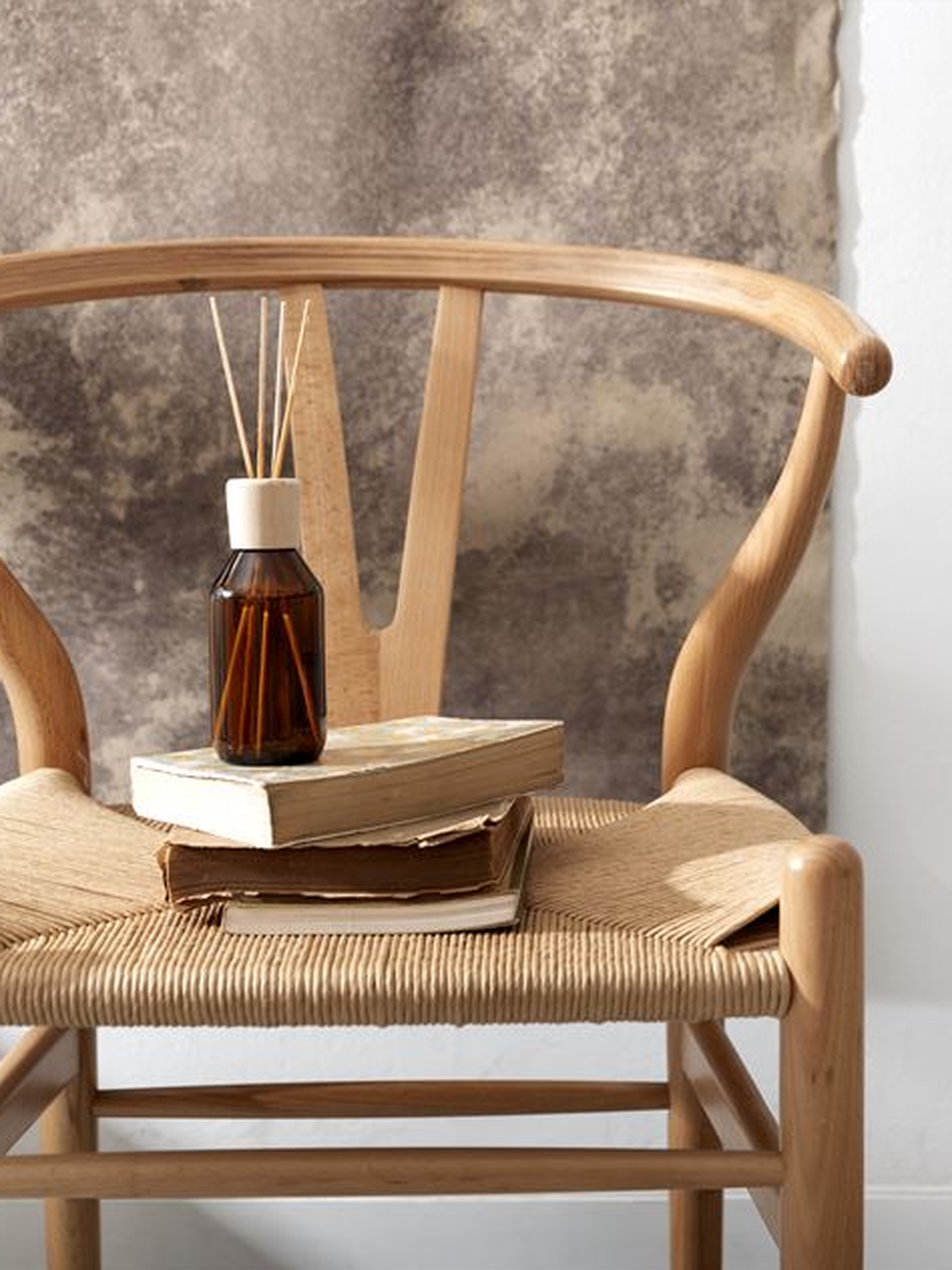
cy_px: 637
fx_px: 2787
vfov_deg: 25.7
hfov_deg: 19.3
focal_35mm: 76
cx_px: 617
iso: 50
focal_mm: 52
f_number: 5.6
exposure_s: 1/160
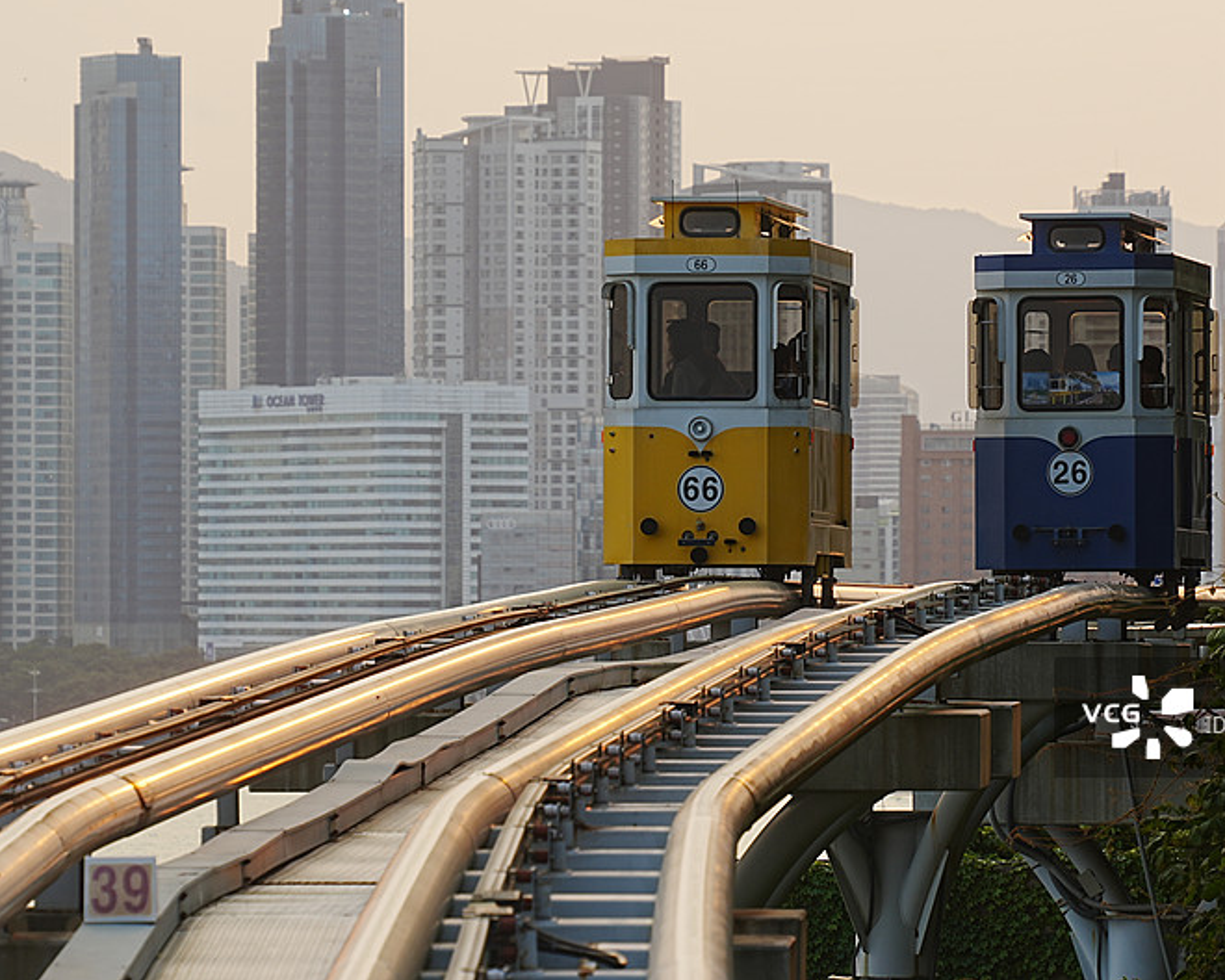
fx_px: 9571
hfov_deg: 7.3
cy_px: 487
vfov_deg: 5.9
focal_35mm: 264
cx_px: 726
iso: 100
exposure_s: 1/60
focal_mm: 155
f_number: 6.3
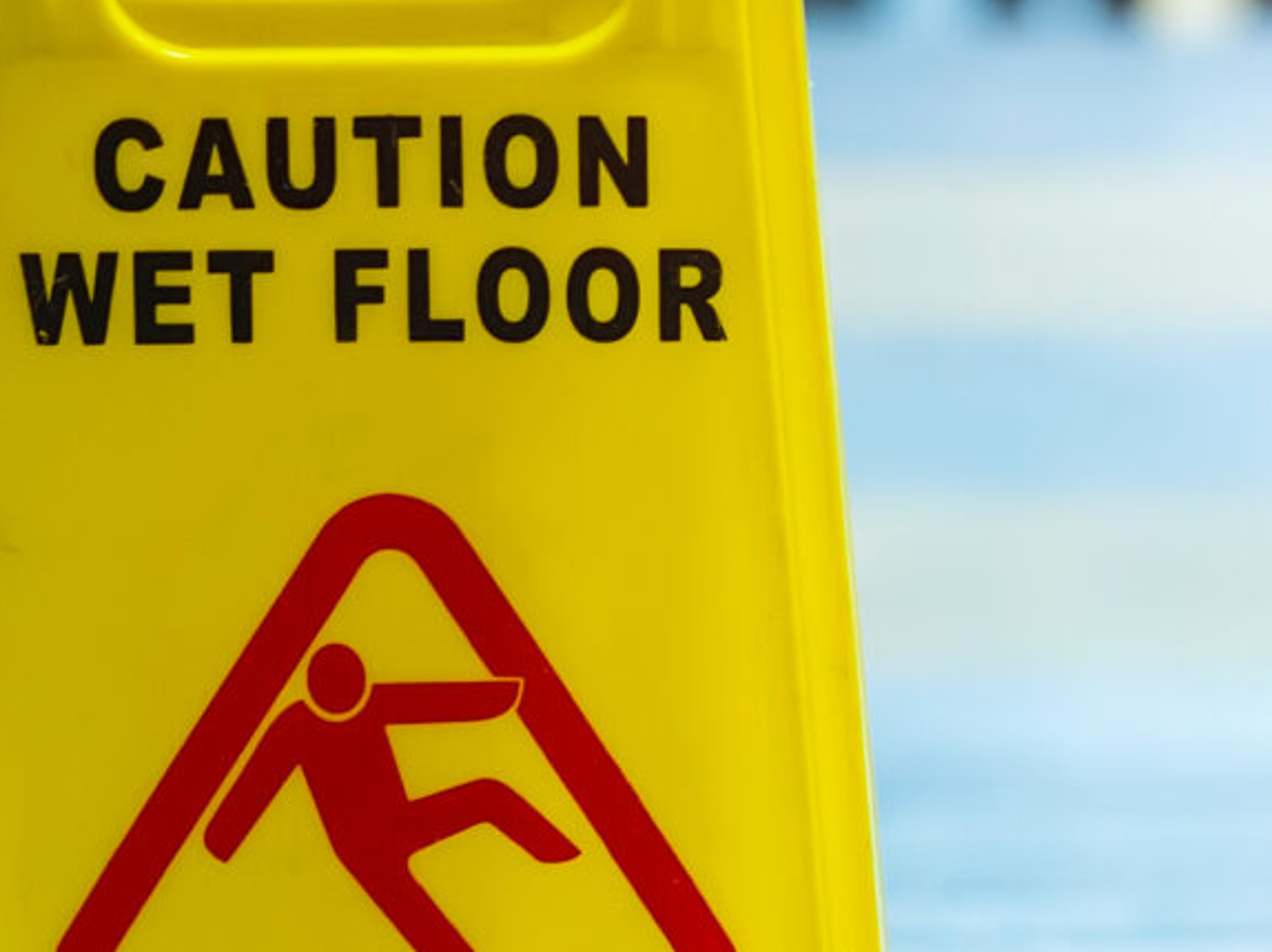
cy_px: 161
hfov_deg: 8.4
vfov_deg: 6.3
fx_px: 8668
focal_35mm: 236
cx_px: 698
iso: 640
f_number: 2
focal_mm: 55
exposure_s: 1/125
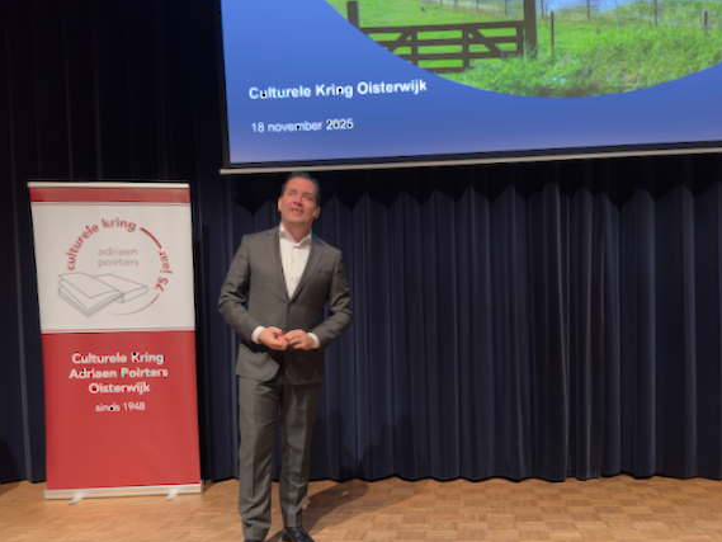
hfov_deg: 65.1
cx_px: 404
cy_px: 242
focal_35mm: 27
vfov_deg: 51.3
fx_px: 563
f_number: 1.78
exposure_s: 1/50
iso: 320
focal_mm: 6.86
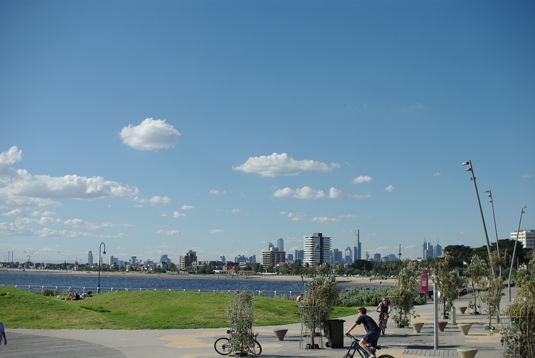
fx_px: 669
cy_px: 179
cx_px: 268
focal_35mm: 45
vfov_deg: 29.9
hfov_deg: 43.6
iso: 100
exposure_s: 1/2000
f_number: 3.5
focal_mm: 30
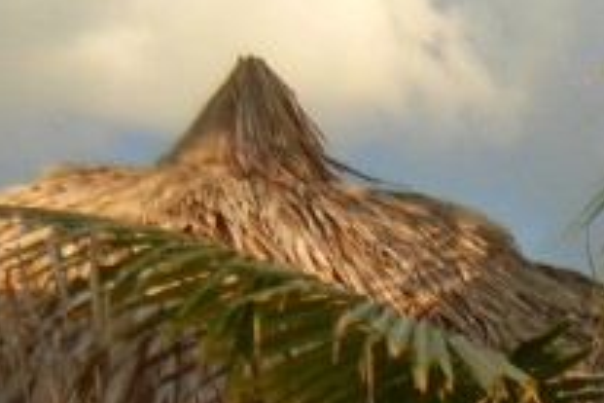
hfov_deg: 12.8
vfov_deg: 8.5
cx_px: 861
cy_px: 739
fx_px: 2584
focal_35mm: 154
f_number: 3.5
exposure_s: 1/220
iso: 160
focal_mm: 5.4
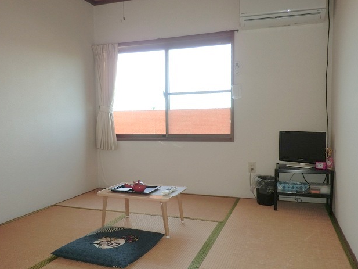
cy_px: 145
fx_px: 310
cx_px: 171
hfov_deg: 59.9
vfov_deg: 46.8
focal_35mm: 30
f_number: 2.8
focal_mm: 4.7
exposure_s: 1/60
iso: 64
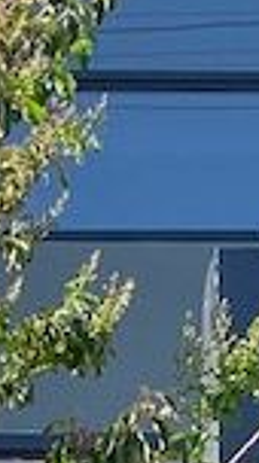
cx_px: -75
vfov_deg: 8.9
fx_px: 2772
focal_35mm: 226
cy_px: 969
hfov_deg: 5.3
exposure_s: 1/1232
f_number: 1.8
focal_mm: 4.25
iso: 32
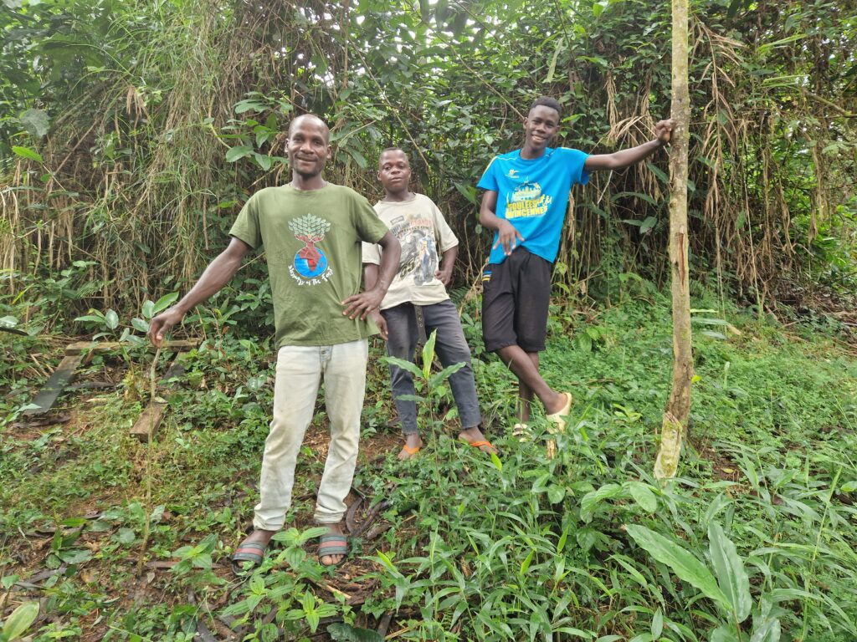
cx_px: 428
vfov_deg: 58.9
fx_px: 569
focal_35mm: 23
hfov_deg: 73.9
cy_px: 321
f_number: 1.8
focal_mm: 5.4
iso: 200
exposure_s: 1/180
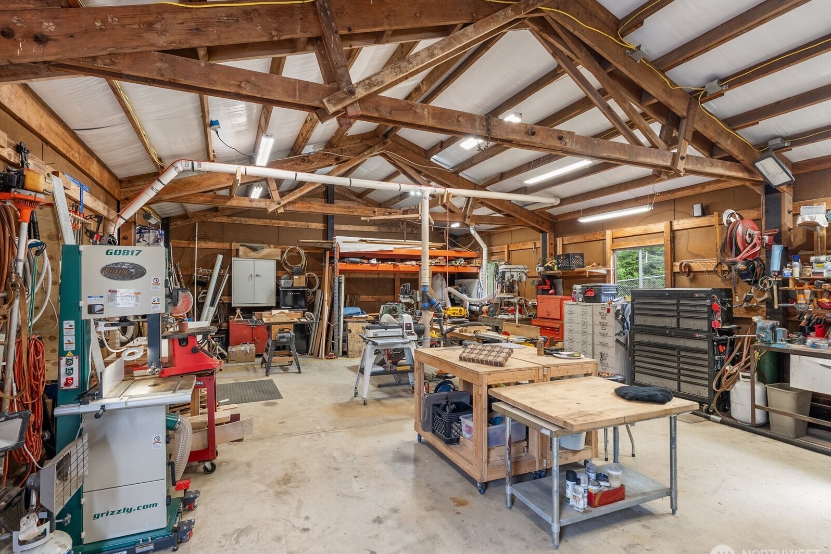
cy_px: 283
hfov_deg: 93.2
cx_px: 395
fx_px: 392
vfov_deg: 70.5
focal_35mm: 17
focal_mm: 16
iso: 500
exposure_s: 1/2.5
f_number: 9
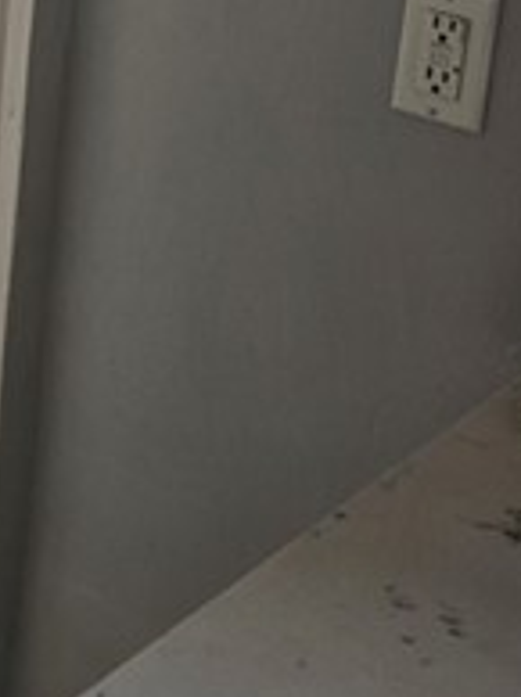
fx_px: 1529
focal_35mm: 76
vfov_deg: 23.6
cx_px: -316
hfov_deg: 17.0
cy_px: -119
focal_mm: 6.3
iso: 64
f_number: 1.7
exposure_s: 1/180
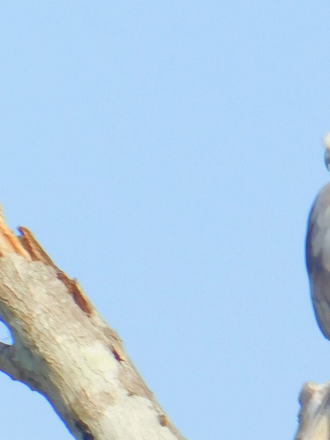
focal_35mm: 2779
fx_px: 35341
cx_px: 354
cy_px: 251
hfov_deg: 0.5
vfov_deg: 0.7
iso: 125
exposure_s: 1/200
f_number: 6.5
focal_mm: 160
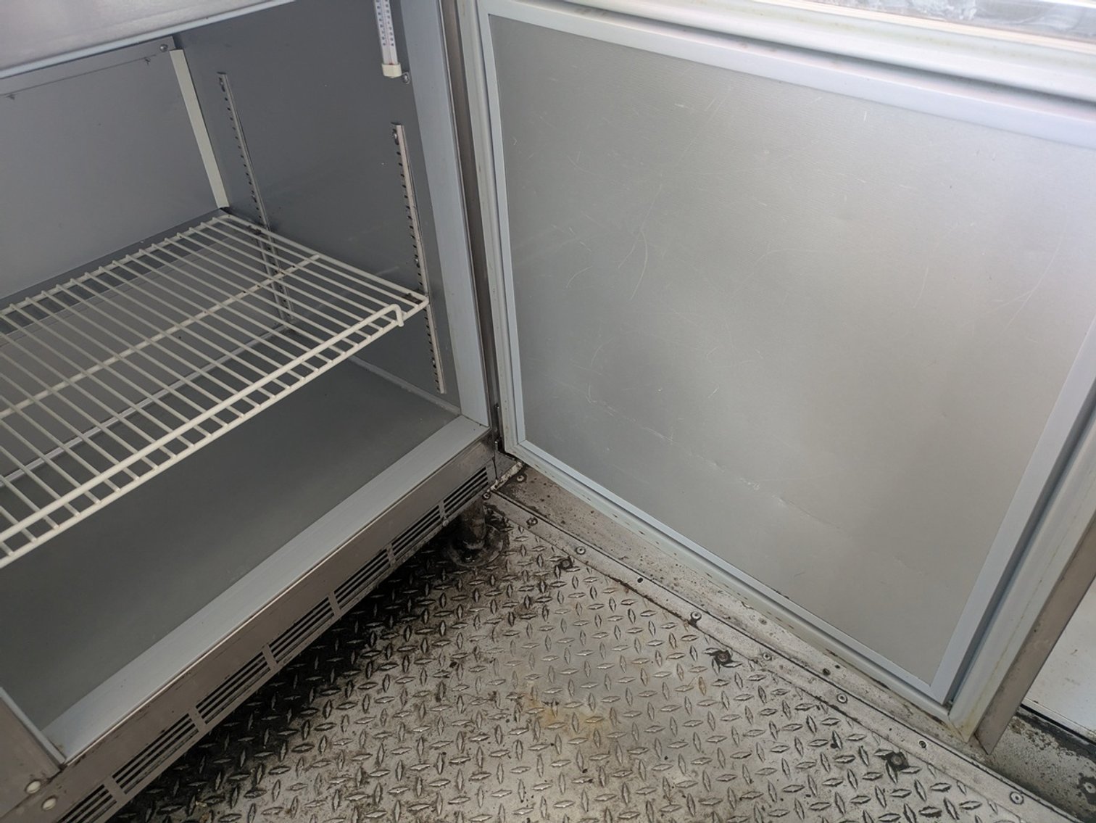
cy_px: 412
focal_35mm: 25
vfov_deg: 54.9
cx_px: 548
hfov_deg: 69.4
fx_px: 792
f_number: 1.89
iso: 335
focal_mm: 5.43
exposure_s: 1/60
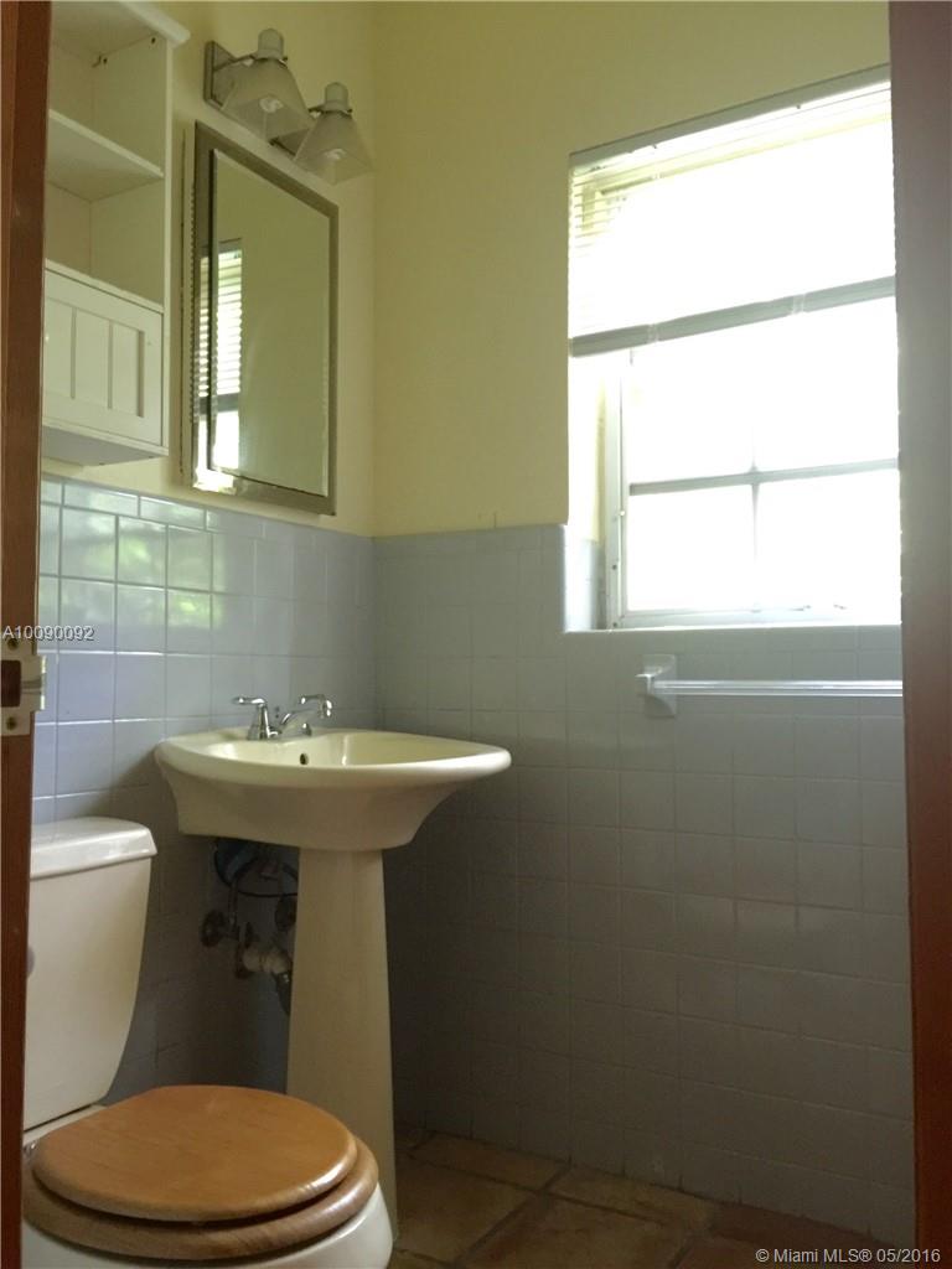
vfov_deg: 61.7
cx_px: 476
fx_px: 1063
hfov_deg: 48.2
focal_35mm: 29
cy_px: 634
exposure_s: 1/4
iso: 200
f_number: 2.2
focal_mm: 4.15
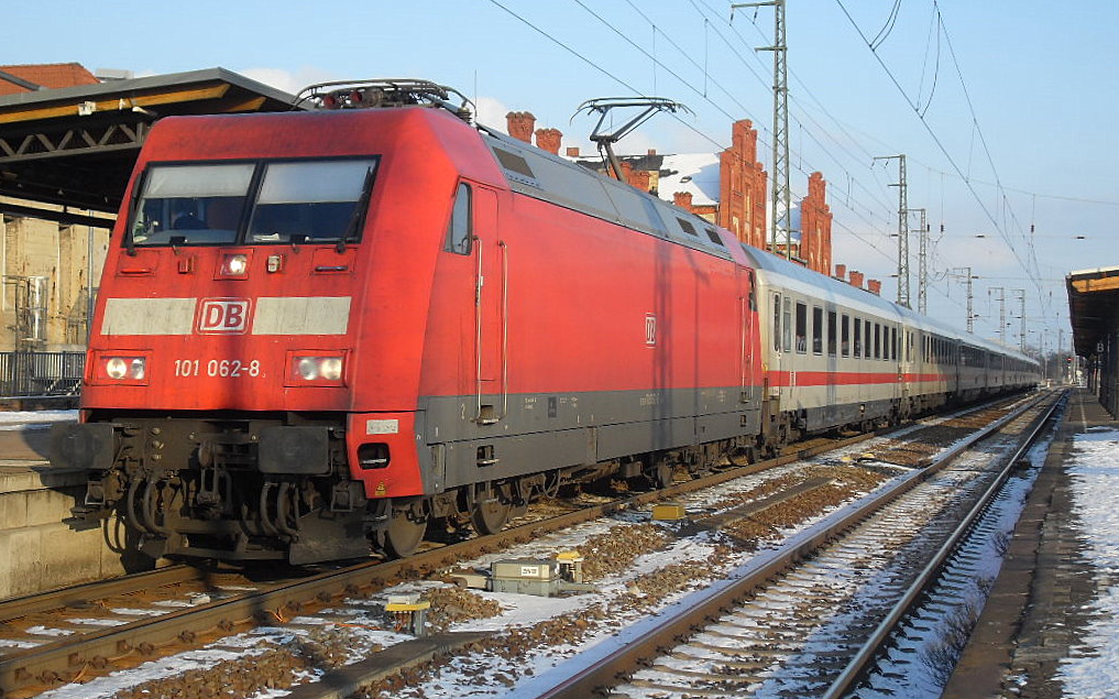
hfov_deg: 32.5
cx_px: 560
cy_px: 325
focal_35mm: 63
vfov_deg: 20.6
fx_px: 1921
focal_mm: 10.1
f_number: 3.7
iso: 80
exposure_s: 1/350
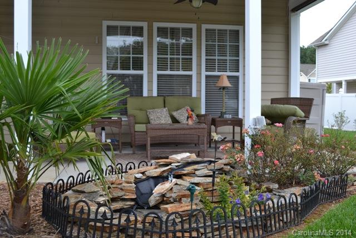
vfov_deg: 36.9
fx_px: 356
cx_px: 178
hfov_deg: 53.1
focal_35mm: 36
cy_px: 119
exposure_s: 1/125
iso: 250
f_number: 5.6
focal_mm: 24
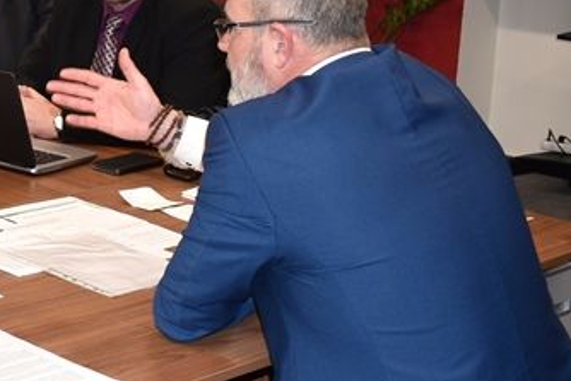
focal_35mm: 92
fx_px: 1460
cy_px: 61
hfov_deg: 19.8
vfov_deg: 14.8
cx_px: -236
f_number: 3.5
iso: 280
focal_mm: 20
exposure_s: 1/60
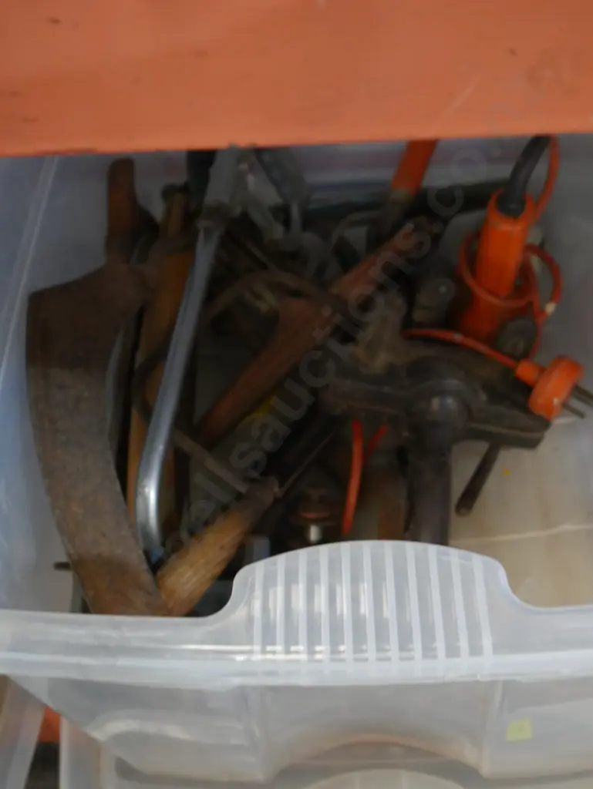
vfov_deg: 46.8
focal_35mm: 40
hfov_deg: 36.0
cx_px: 296
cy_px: 394
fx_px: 913
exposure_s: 1/60
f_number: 4.4
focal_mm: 20
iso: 2500
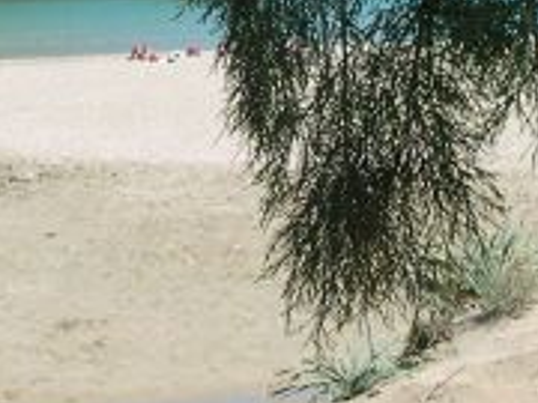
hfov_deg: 13.7
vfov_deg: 10.3
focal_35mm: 144
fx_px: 2238
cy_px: 121
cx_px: 269
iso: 100
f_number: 4.5
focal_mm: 5.6
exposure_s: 1/473
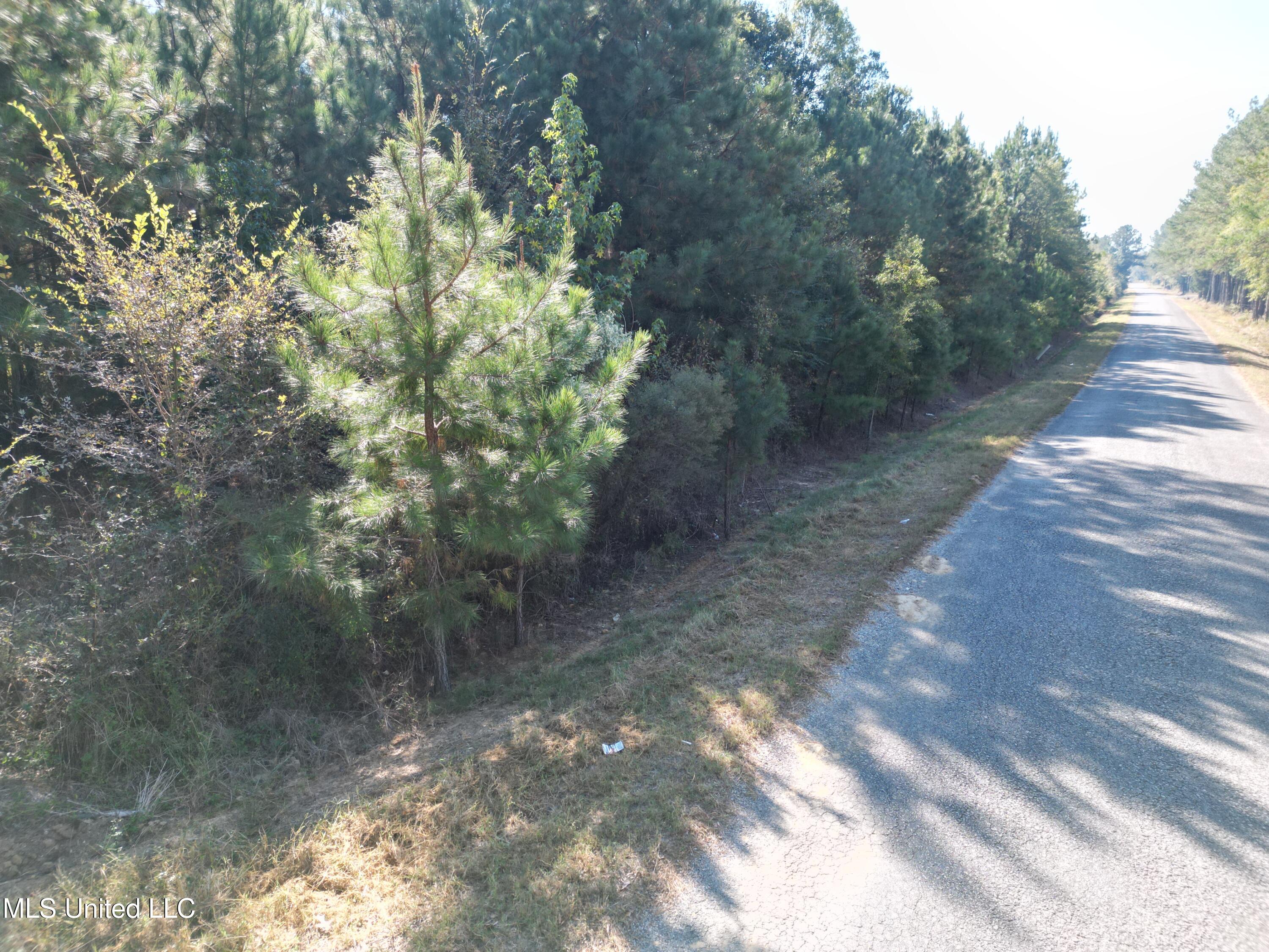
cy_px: 476
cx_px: 634
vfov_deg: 56.8
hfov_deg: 71.6
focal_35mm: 24
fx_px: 880
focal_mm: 6.72
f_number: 1.7
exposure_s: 1/640
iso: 140
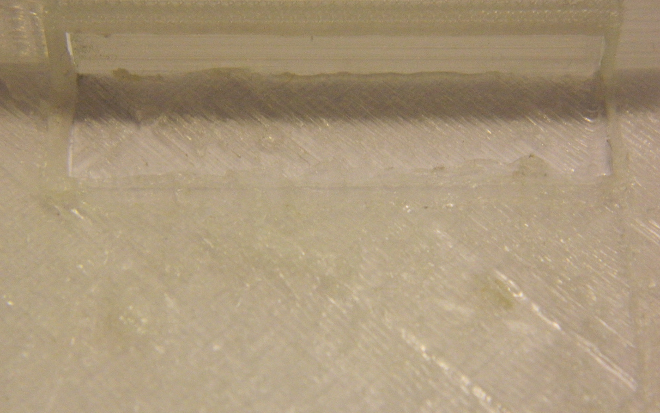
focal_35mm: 110
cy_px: 192
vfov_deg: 11.9
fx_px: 1979
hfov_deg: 18.9
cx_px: 332
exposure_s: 1/60
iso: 400
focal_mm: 18.6
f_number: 4.5
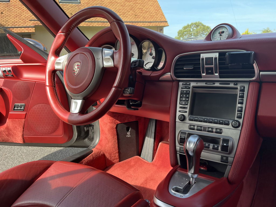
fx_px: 207
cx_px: 138
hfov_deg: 67.3
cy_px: 104
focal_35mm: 26
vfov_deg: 53.1
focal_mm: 5.1
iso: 50
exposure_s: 1/363
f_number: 1.6
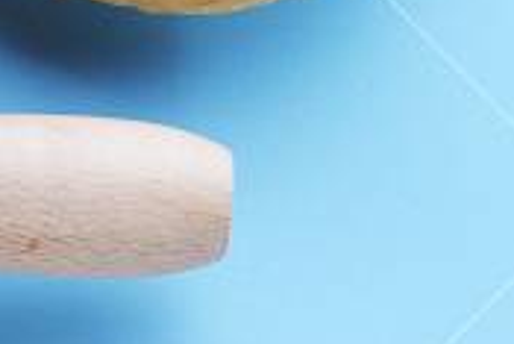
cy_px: 619
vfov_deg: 3.7
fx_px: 5316
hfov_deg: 5.5
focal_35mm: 372
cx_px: 590
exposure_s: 1/125
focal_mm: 50
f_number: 11
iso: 100
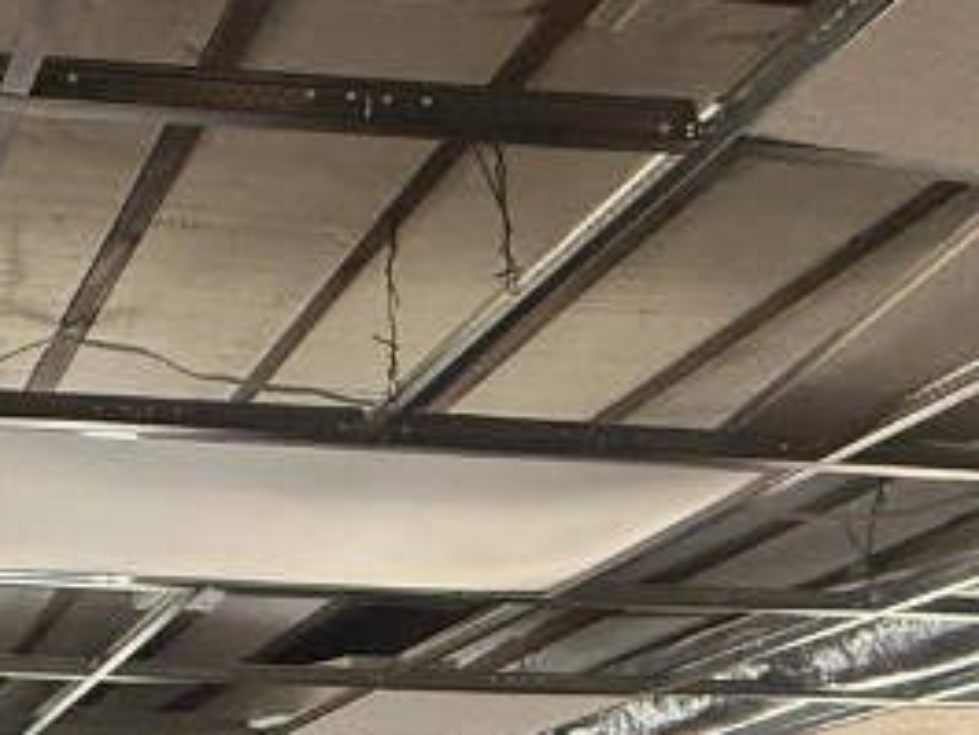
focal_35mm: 54
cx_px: -159
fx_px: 1528
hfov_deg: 30.7
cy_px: 1204
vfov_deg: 21.2
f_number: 2.2
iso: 320
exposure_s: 1/79
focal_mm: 2.22
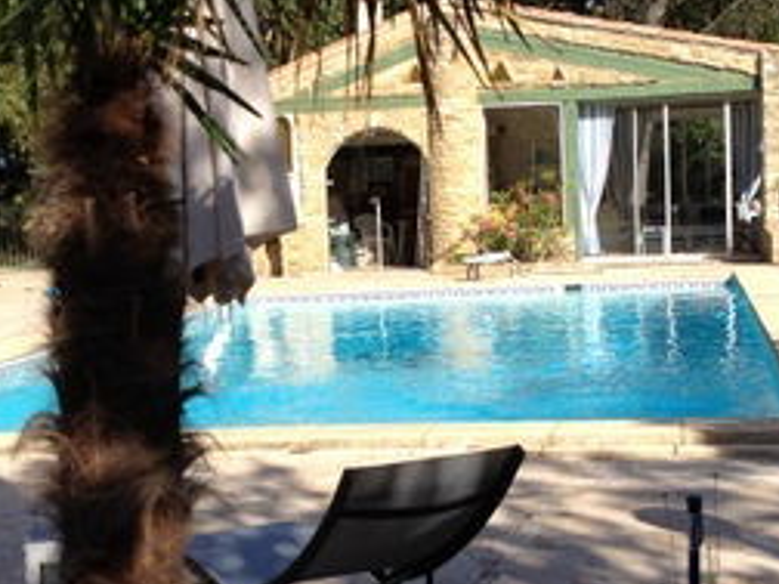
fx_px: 2003
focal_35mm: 89
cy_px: 362
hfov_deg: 22.0
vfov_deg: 16.6
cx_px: 343
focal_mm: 4.28
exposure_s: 1/1577
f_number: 2.4
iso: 80
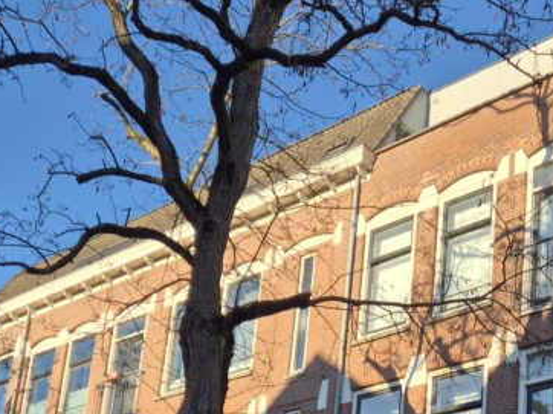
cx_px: 396
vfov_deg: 22.0
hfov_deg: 31.3
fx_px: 974
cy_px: 513
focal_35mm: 61
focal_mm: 5.4
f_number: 1.8
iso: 25
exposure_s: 1/966
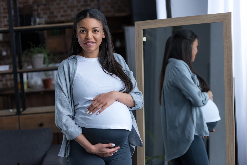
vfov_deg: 16.1
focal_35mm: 85
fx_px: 583
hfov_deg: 23.9
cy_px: 82
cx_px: 124
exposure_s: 1/200
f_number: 3.2
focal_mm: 85
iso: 400
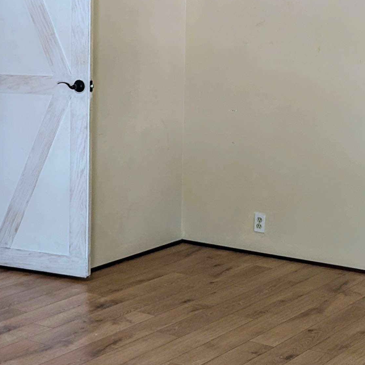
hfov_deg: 21.9
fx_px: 930
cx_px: 73
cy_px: 91
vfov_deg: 22.0
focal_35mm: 78
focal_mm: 6.9
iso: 105
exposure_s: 1/24
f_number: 1.68
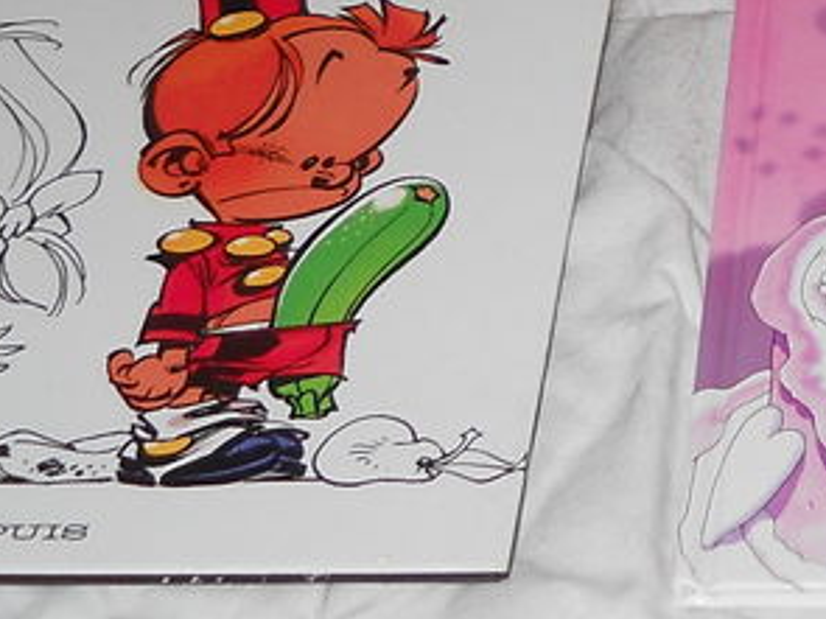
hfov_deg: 13.6
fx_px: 3315
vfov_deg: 10.2
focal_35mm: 139
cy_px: -412
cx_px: 1106
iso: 80
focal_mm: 6.72
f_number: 3.1
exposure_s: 1/30
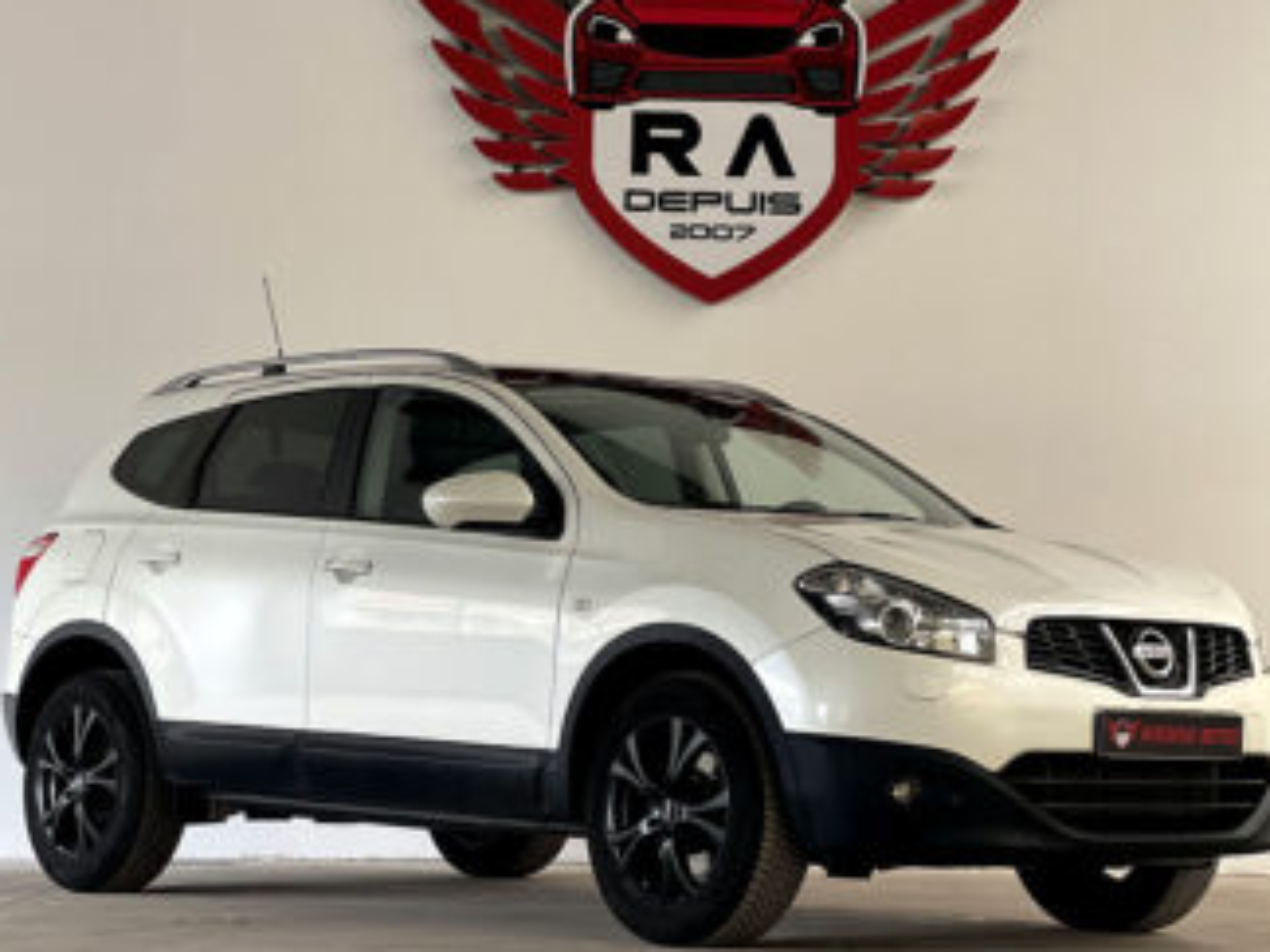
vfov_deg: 16.6
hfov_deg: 22.0
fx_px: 3265
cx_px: 684
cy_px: 421
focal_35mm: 89
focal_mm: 9
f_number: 2.8
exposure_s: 1/76
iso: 250
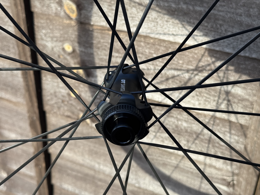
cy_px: 98
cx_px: 130
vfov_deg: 30.3
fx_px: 361
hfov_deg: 39.7
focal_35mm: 48
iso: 64
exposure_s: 1/457
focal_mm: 6.76
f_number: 1.78
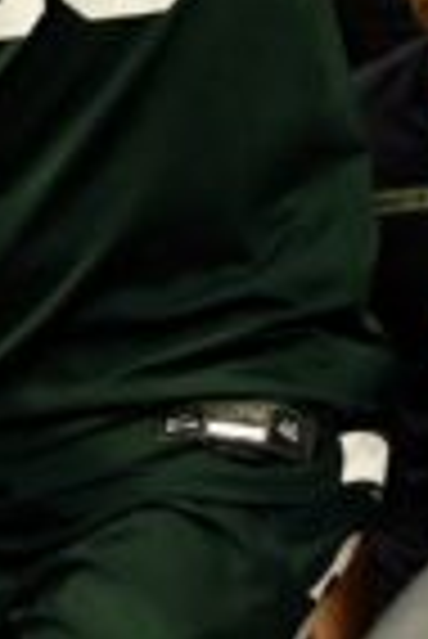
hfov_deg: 5.5
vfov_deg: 8.2
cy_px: -27
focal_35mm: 249
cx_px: 79
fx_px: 4422
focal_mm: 34.5
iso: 6400
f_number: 4.8
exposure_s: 1/1000
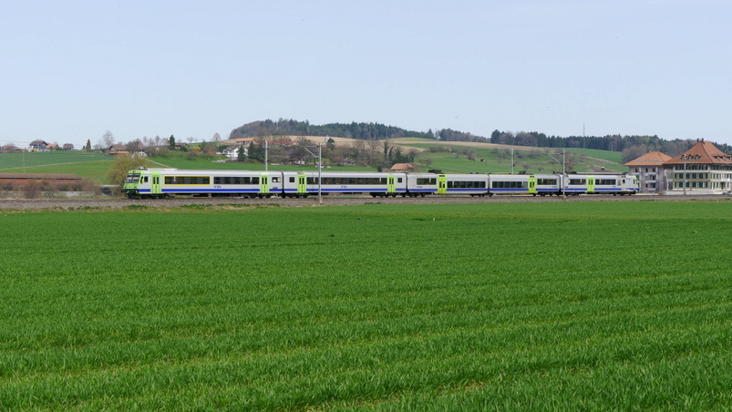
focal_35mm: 76
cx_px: 343
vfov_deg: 15.9
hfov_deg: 27.9
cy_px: 196
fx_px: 1475
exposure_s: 1/250
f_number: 8
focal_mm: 28
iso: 160
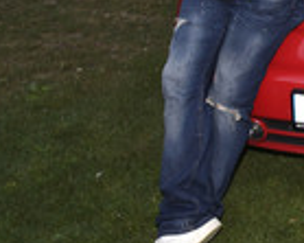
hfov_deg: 21.5
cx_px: 465
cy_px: -11
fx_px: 656
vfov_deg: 20.2
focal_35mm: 73
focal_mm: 24
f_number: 6.3
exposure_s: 1/80
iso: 1000
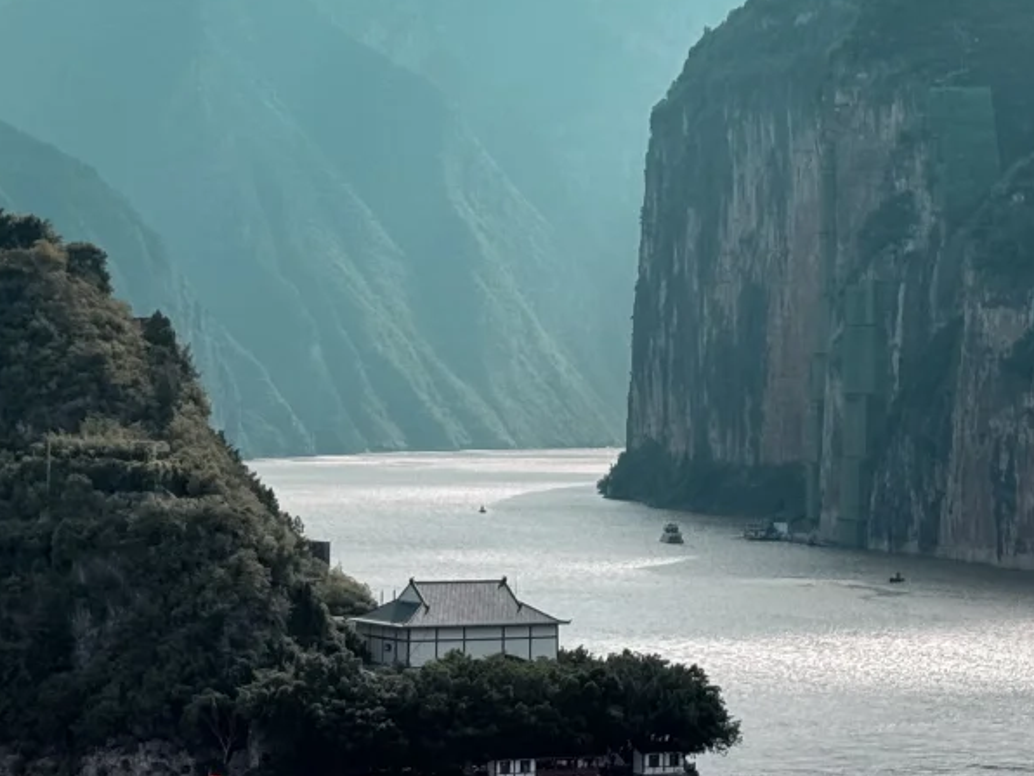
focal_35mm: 116
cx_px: 494
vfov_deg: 12.7
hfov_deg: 17.0
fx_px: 3465
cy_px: 203
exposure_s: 1/7143
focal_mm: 6.76
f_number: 1.78
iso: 100
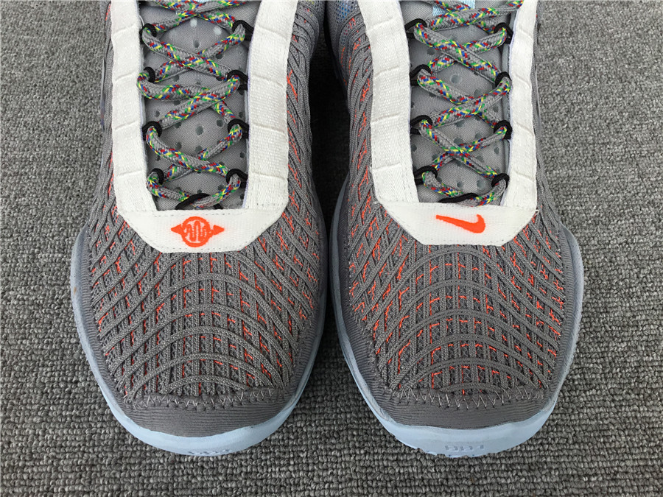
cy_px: 248
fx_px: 594
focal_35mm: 31
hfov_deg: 58.4
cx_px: 332
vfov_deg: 45.4
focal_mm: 3.3
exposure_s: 1/433
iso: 25
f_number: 2.4
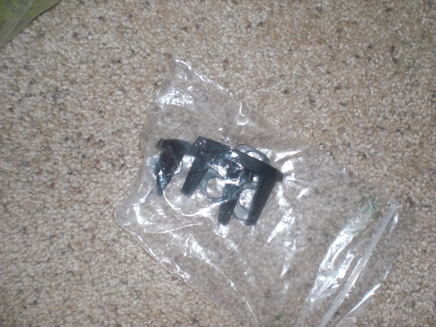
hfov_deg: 49.0
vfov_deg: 37.7
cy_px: 164
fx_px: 479
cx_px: 218
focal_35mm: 38
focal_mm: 6.3
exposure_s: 1/60
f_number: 3.1
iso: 100
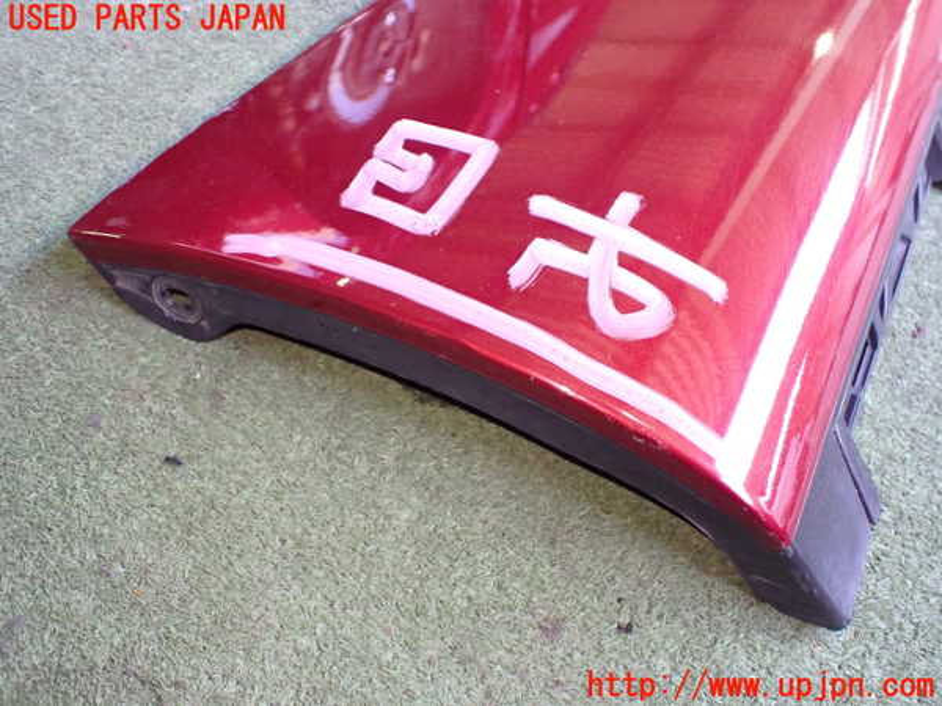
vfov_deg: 46.8
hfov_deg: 60.0
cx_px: 471
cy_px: 353
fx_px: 816
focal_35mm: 30
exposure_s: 1/60
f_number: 2.3
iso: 800
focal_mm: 5.4
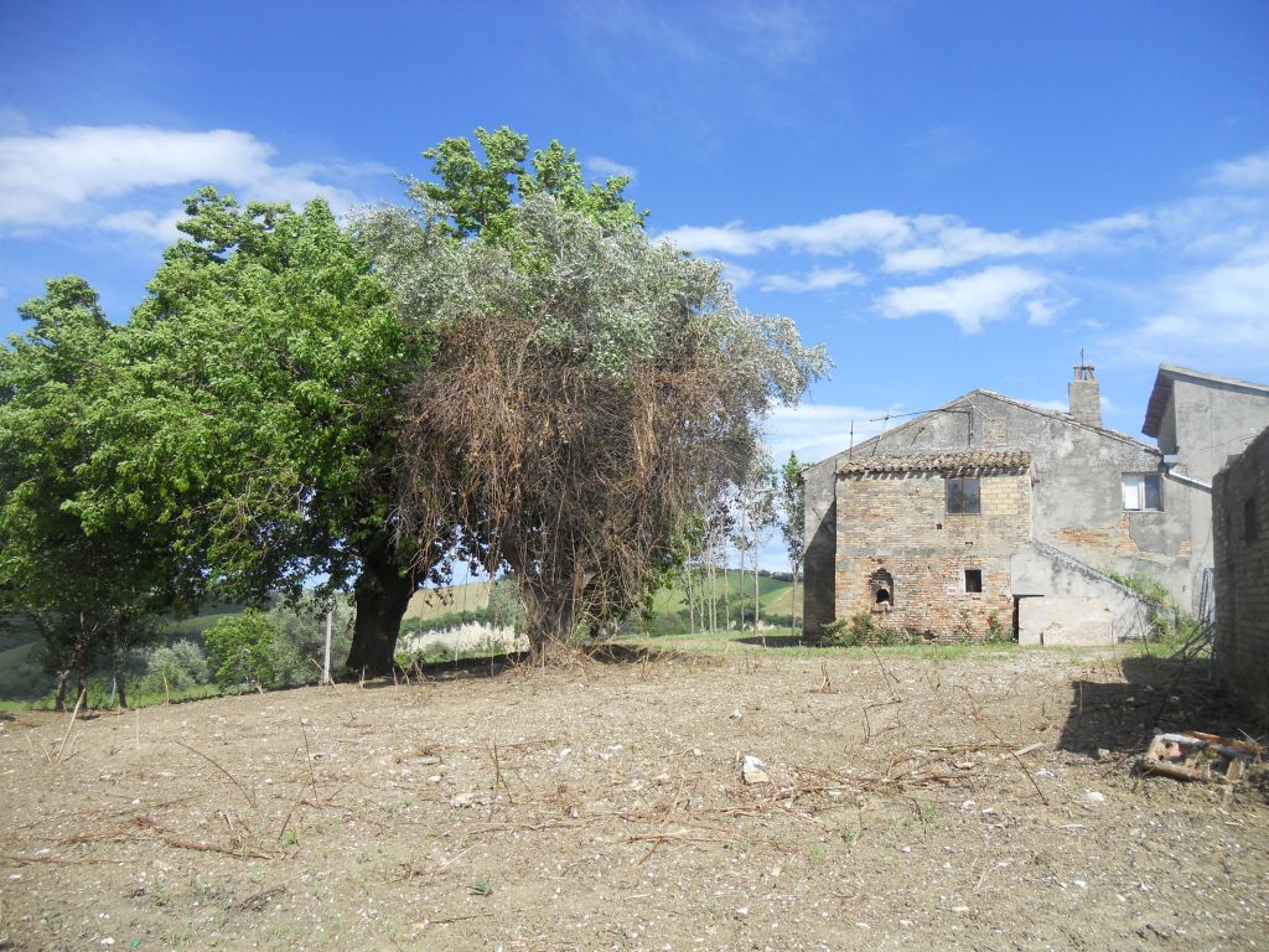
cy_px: 476
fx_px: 990
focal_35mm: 27
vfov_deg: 51.4
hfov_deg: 65.3
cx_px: 634
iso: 80
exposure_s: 1/800
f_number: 3.2
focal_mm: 4.9
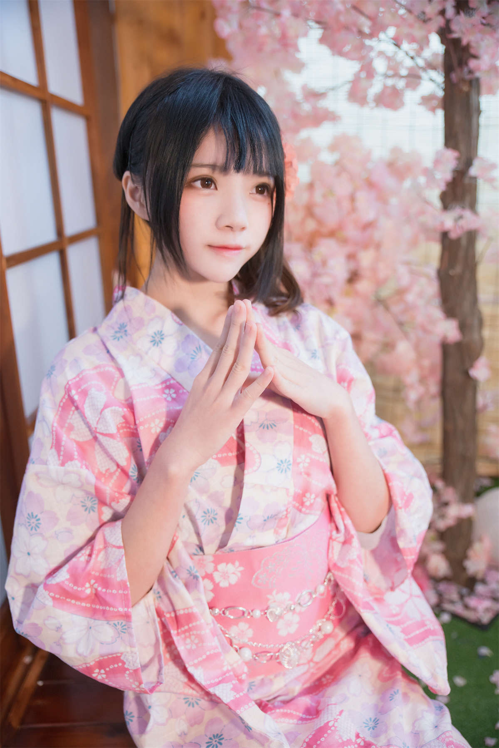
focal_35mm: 33
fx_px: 686
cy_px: 374
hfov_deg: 40.0
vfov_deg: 57.2
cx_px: 250
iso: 1250
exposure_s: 1/80
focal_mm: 33
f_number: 2.8
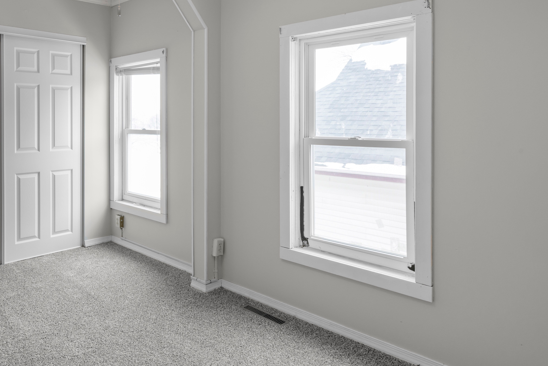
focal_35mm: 28
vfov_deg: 45.8
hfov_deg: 63.5
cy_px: 129
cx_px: 175
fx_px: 426
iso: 250
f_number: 16
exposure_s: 1/3
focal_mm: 16
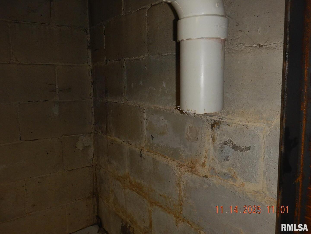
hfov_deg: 58.4
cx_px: 156
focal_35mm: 31
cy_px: 117
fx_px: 279
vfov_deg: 45.4
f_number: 4.2
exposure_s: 1/30
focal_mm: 5.6
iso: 200
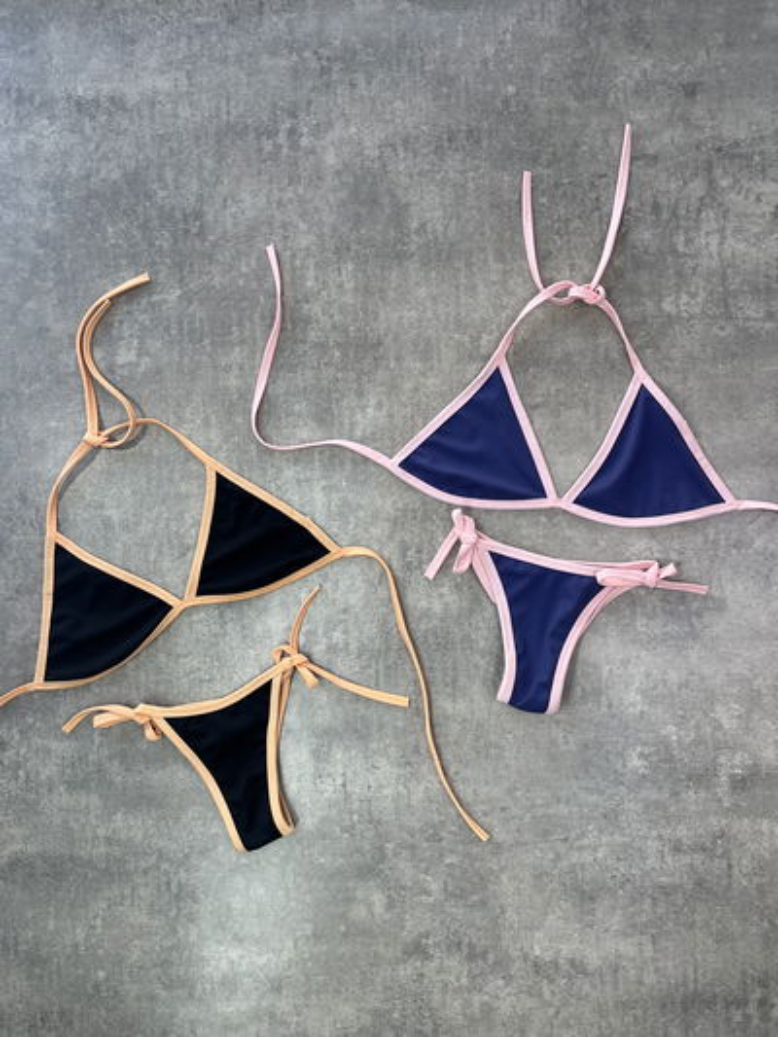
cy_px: 518
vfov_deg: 67.3
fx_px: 779
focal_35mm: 26
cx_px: 389
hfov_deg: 53.1
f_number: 1.6
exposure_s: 1/190
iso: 40
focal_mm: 5.1
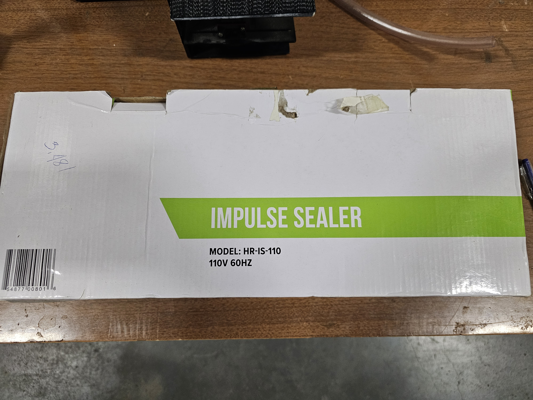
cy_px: 200
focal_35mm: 23
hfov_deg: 73.9
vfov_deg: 58.9
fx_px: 354
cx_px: 266
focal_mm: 6.3
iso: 320
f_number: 1.7
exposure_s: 1/120
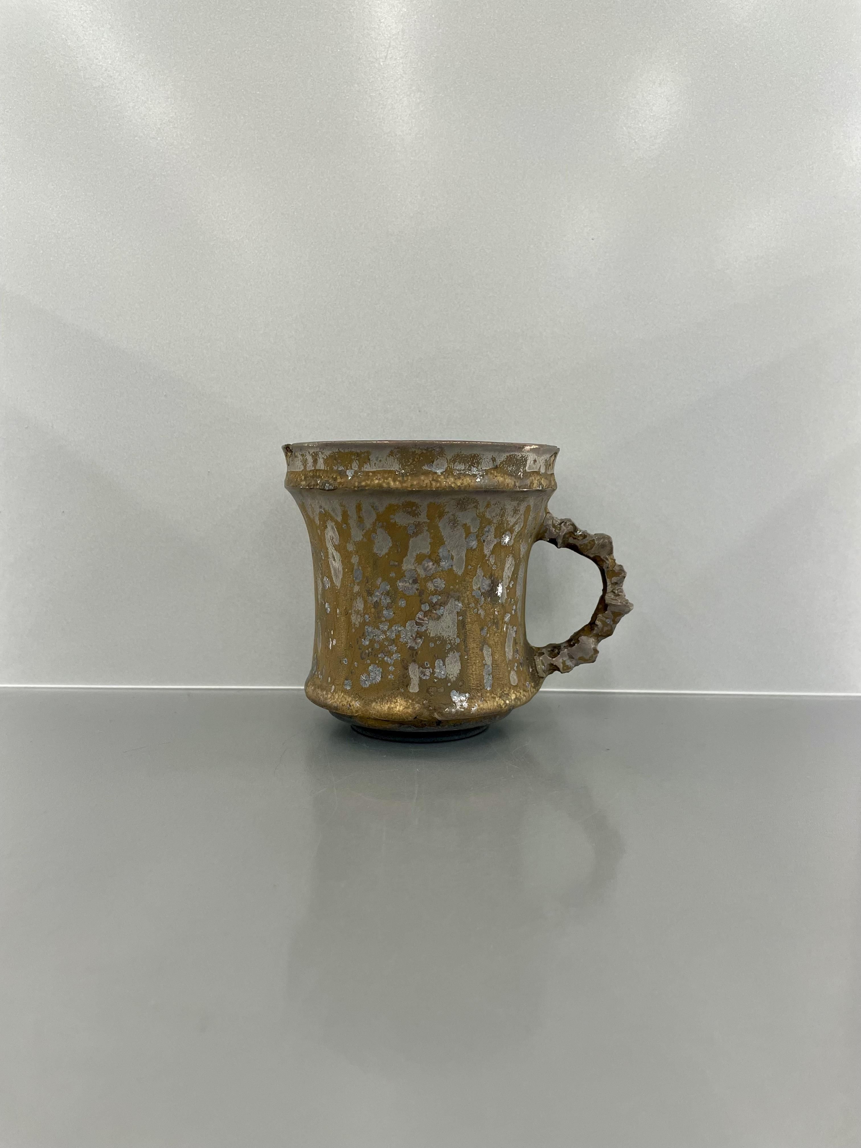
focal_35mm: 26
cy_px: 574
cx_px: 430
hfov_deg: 53.1
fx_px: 862
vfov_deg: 67.3
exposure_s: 1/118
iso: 64
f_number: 1.6
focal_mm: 4.2
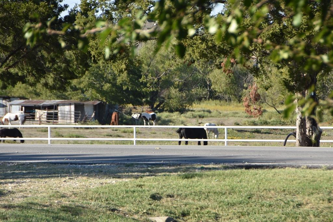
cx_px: 166
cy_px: 111
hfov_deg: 9.2
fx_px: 2080
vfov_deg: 6.1
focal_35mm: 225
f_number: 8
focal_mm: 150
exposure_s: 1/1000
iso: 560
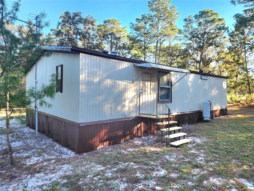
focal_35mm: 23
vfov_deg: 58.9
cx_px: 127
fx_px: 169
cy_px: 96
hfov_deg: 73.9
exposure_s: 1/182
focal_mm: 6.4
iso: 20
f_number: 1.8
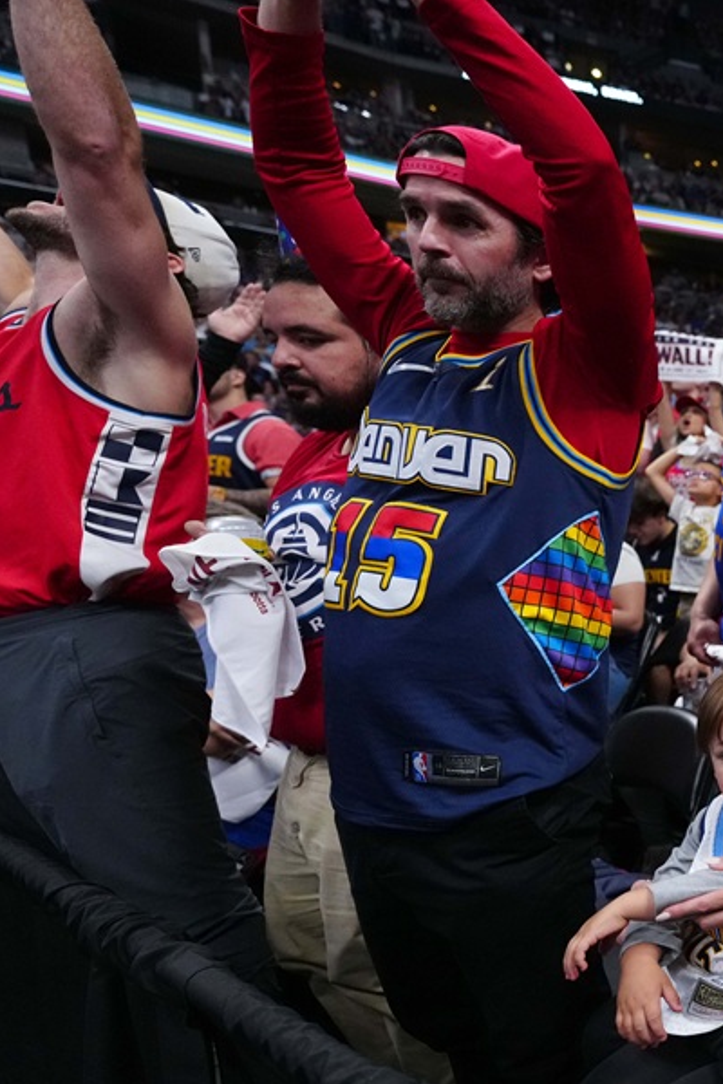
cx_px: 1081
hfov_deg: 29.0
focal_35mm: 28
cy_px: 650
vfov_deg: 64.9
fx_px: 843
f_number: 2.8
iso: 4000
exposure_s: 1/1600
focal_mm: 14
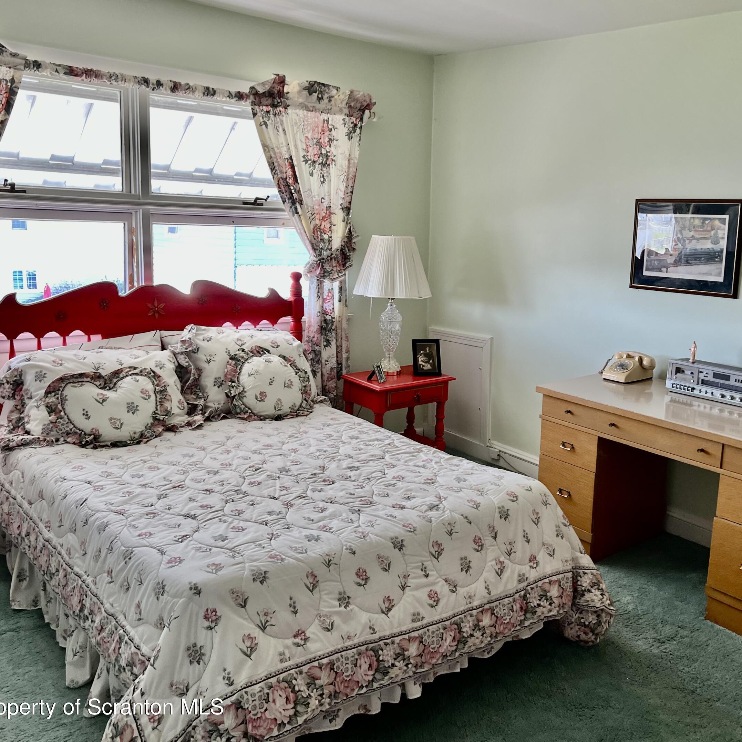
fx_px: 776
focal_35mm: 32
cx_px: 418
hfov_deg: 51.0
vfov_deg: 51.1
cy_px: 355
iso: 80
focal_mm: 5.7
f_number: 1.5
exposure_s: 1/121
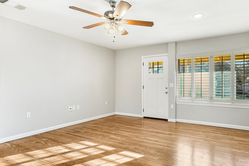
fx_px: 152
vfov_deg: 57.2
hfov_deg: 77.8
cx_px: 148
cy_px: 85
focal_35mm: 22
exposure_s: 1/10
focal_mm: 12
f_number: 5
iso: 200
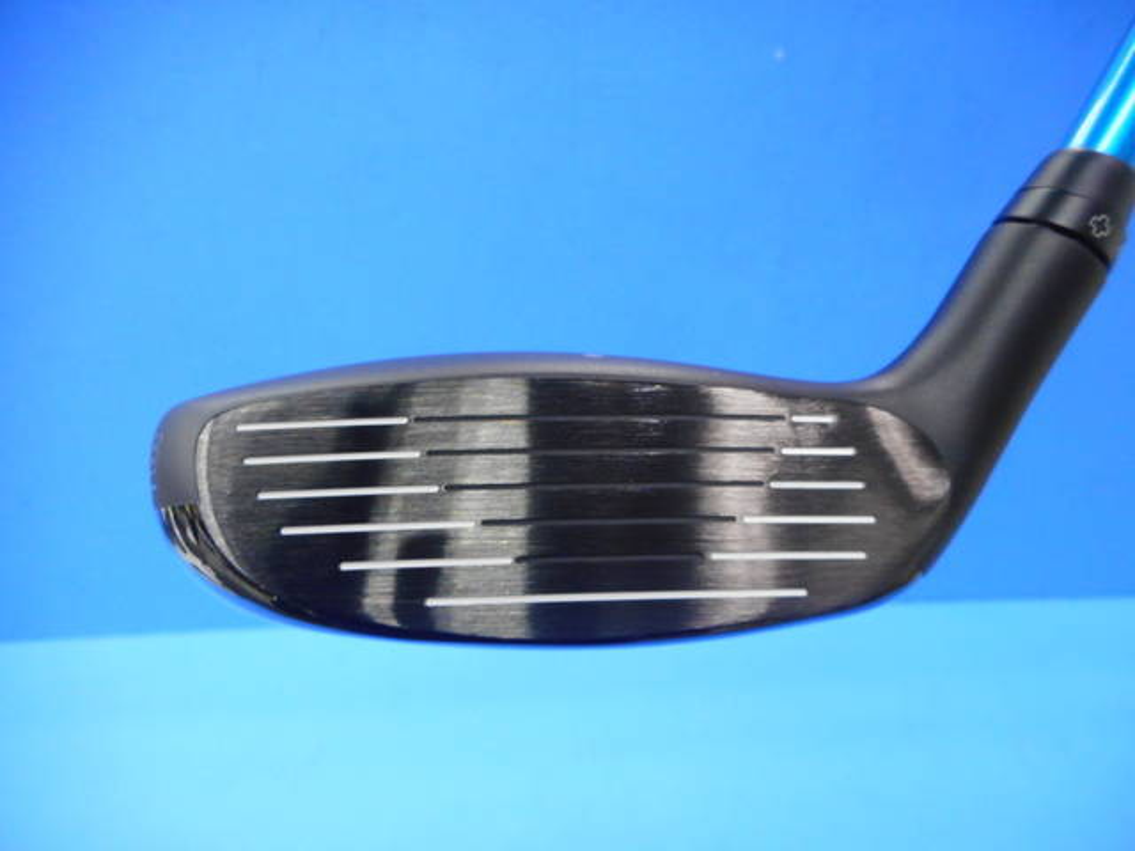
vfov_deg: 54.9
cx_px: 568
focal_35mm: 25
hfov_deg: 69.4
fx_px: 820
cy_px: 426
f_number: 3.7
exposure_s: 1/30
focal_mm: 4.5
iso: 320
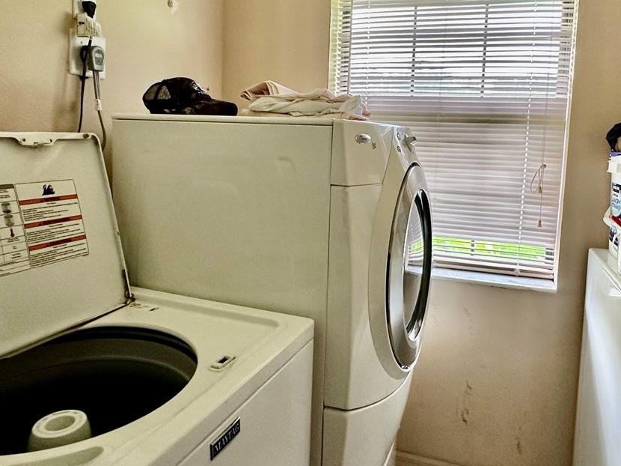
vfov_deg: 50.8
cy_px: 175
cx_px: 348
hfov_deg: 65.1
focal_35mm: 27
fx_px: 484
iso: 160
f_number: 2.2
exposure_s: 1/60
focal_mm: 2.22
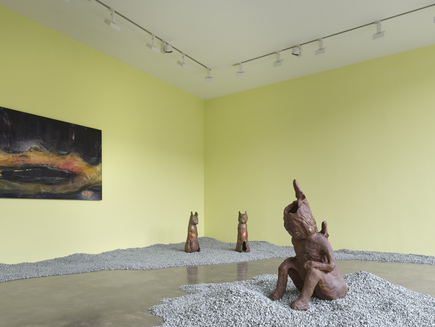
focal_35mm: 24
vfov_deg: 56.1
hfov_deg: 71.5
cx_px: 234
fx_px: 302
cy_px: 206
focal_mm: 23
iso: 100
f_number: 11
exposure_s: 1/1.59
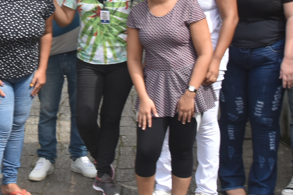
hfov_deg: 18.6
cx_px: 28
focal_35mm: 108
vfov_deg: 12.4
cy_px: -49
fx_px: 879
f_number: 8
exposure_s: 1/250
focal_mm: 22
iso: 250
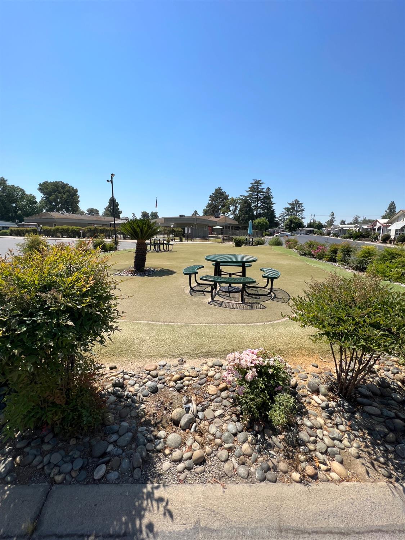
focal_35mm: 13
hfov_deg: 89.9
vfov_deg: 106.2
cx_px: 202
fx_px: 203
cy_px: 270
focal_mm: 1.57
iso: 32
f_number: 1.8
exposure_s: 1/2273
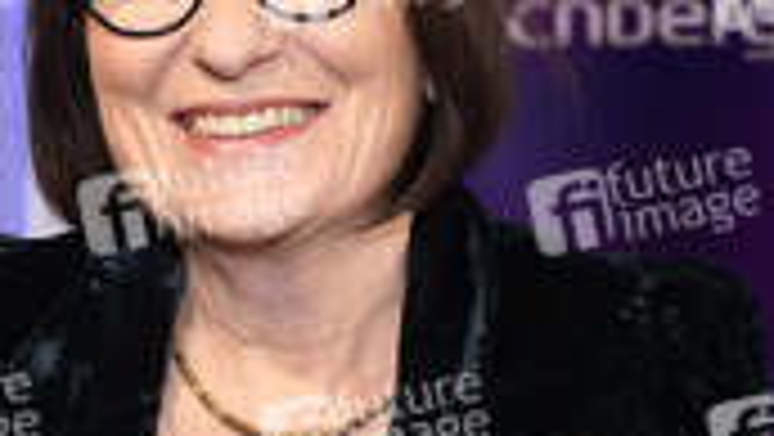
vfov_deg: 13.7
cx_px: 254
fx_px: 1807
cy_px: 315
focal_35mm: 88
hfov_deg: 24.1
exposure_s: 1/160
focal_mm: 32
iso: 2000
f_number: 5
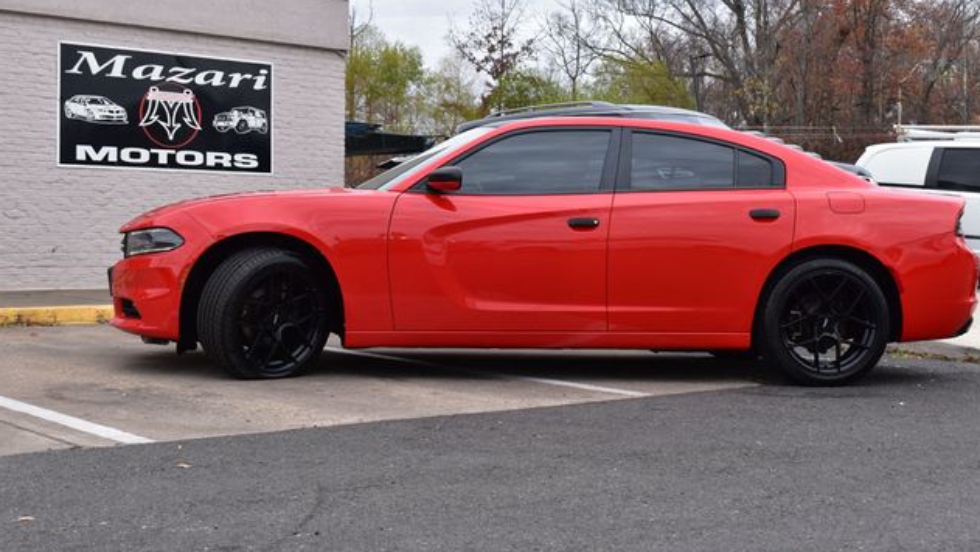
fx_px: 1325
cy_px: 227
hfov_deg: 40.6
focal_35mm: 51
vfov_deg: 23.5
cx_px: 492
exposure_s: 1/200
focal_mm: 32
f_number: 10
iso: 400
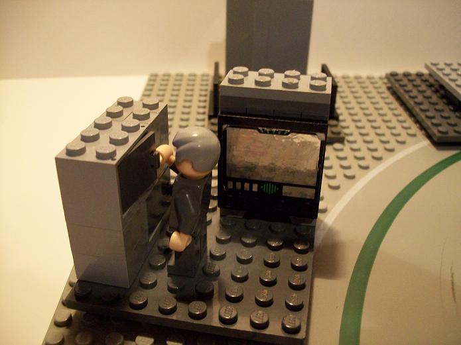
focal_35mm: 36
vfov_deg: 39.6
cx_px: 230
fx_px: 479
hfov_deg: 51.4
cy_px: 172
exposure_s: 1/8
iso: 200
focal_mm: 6
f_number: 2.7
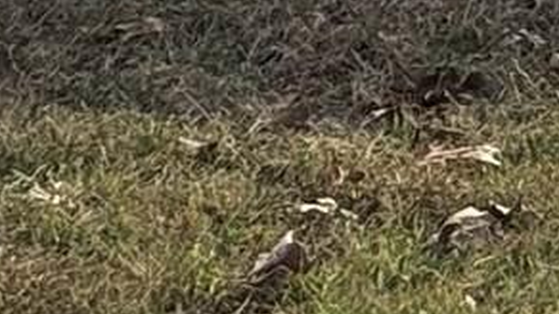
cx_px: 1147
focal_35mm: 412
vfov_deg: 2.7
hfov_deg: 5.1
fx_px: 6105
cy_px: -1488
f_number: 1.78
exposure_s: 1/3425
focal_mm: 6.76
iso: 64
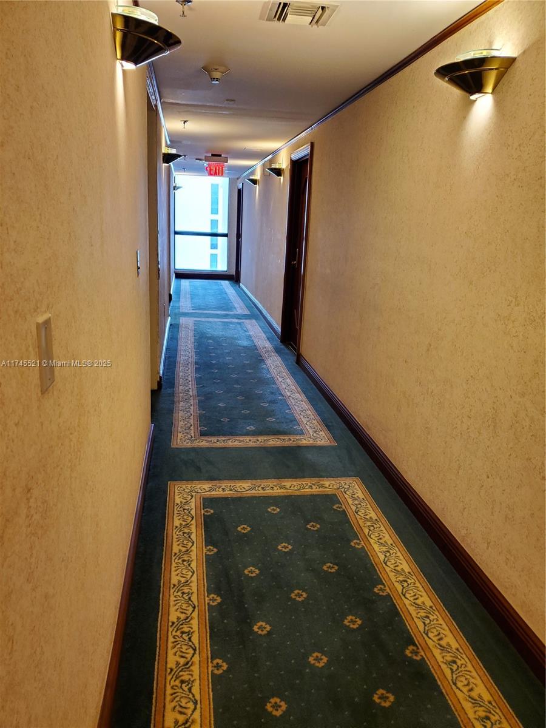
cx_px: 273
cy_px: 364
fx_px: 547
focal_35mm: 26
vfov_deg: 67.3
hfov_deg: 53.1
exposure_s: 1/40
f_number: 1.5
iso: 160
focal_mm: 4.3
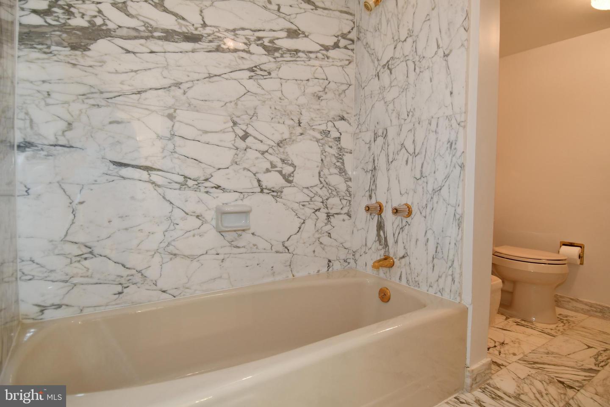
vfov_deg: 67.4
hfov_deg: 90.0
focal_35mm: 18
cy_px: 204
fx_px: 305
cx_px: 305
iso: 450
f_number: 4
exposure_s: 1/60
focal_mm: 12
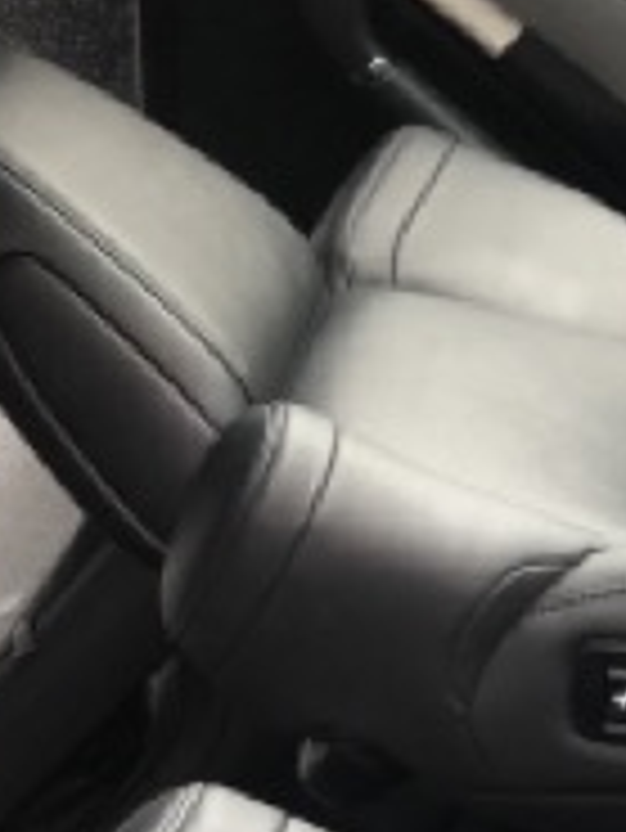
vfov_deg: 18.2
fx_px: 2336
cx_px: 437
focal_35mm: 97
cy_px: 1205
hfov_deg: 15.2
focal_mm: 3.99
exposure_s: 1/15
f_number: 1.8
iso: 50
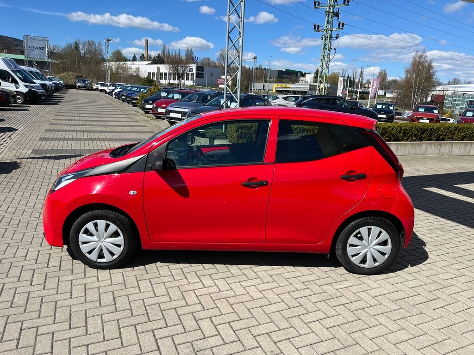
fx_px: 356
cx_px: 237
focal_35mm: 26
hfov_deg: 67.3
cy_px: 178
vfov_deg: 53.1
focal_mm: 5.1
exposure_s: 1/3311
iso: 50
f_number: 1.6
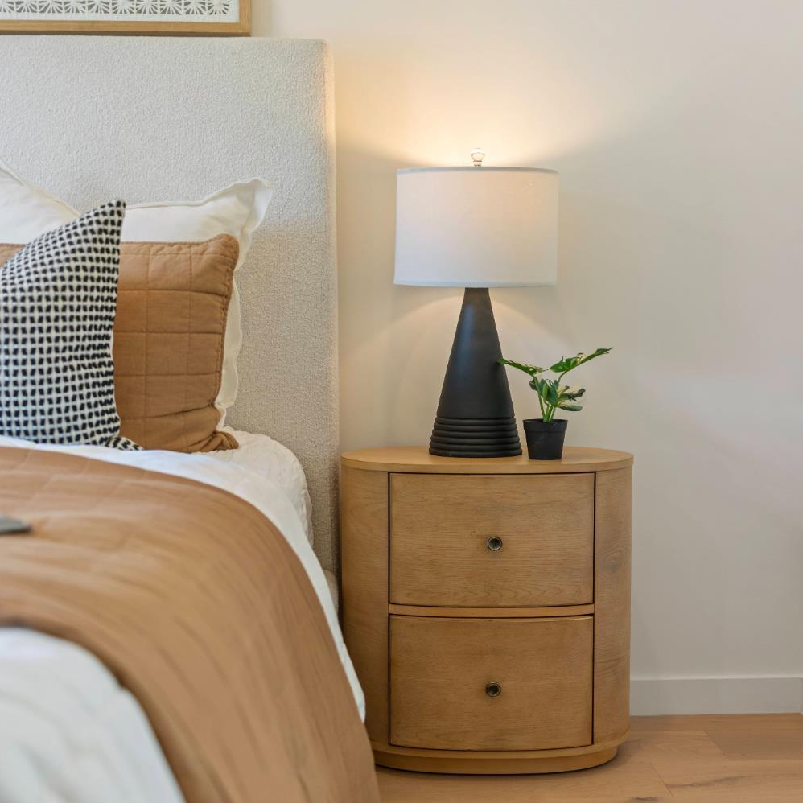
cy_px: 402
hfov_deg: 36.8
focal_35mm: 46
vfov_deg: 36.8
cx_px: 398
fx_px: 1207
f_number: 3.2
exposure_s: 1/60
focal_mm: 36
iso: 320
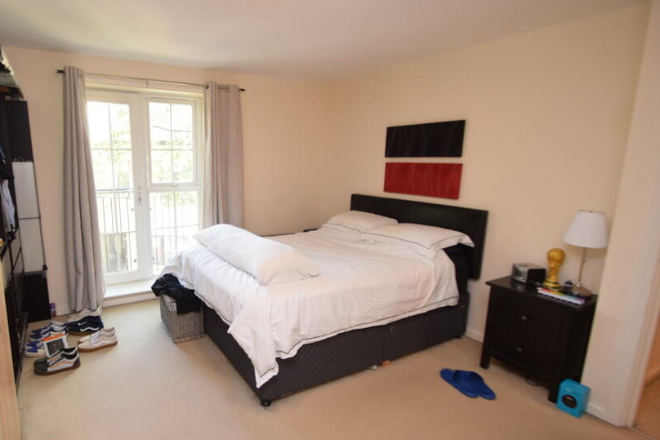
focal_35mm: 19
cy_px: 223
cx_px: 252
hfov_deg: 85.4
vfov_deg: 64.6
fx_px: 348
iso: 800
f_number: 3.5
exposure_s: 1/60
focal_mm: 10
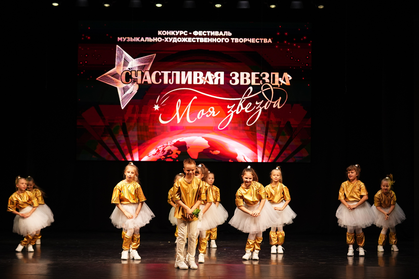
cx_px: 210
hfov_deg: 22.6
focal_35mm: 90
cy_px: 140
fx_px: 1047
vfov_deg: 15.2
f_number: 2.8
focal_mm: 90
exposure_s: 1/400
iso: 1000
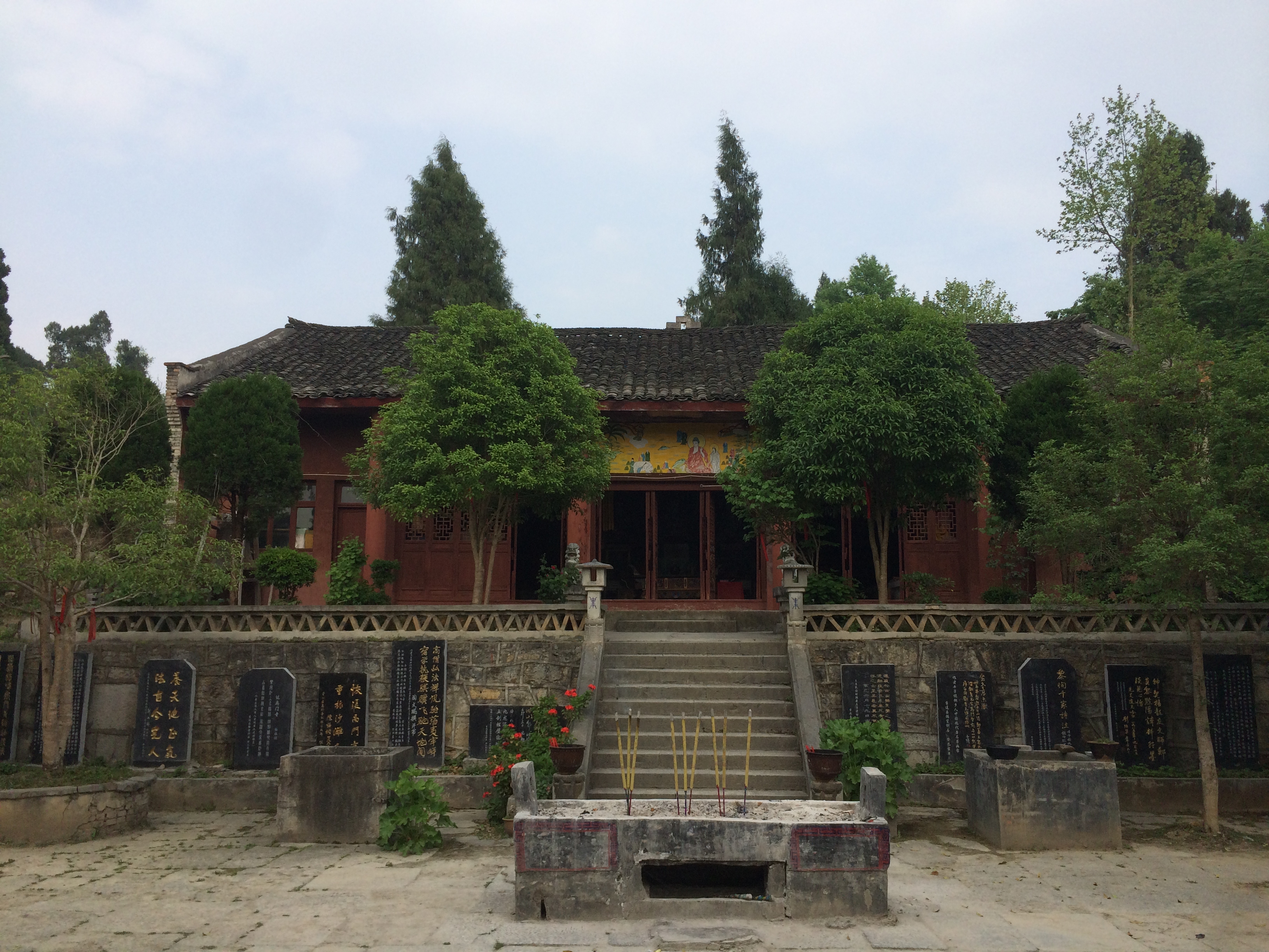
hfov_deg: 60.0
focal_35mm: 30
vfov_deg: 46.8
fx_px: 1100
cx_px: 634
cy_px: 476
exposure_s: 1/2053
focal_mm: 4.12
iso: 32
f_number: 2.2
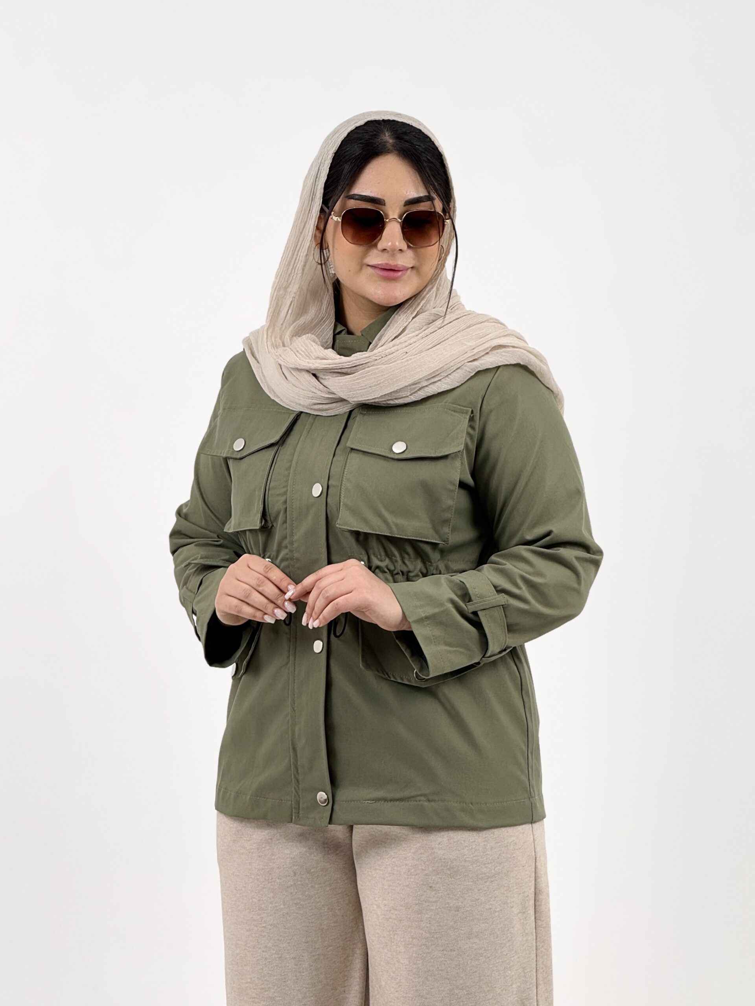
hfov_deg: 12.3
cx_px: 378
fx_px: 3490
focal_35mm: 120
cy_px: 503
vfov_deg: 16.4
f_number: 2.8
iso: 50
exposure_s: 1/172
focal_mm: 15.66
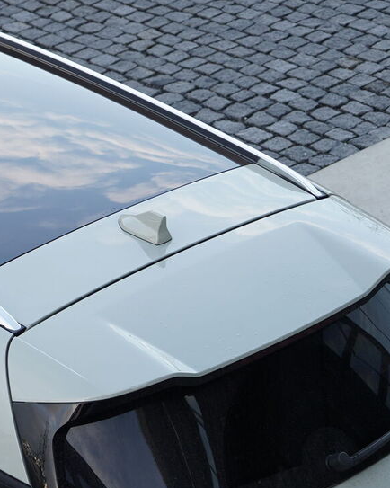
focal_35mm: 146
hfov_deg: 10.4
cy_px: 472
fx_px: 2108
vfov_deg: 13.1
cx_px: -77
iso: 200
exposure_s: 1/160
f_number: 4
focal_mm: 44
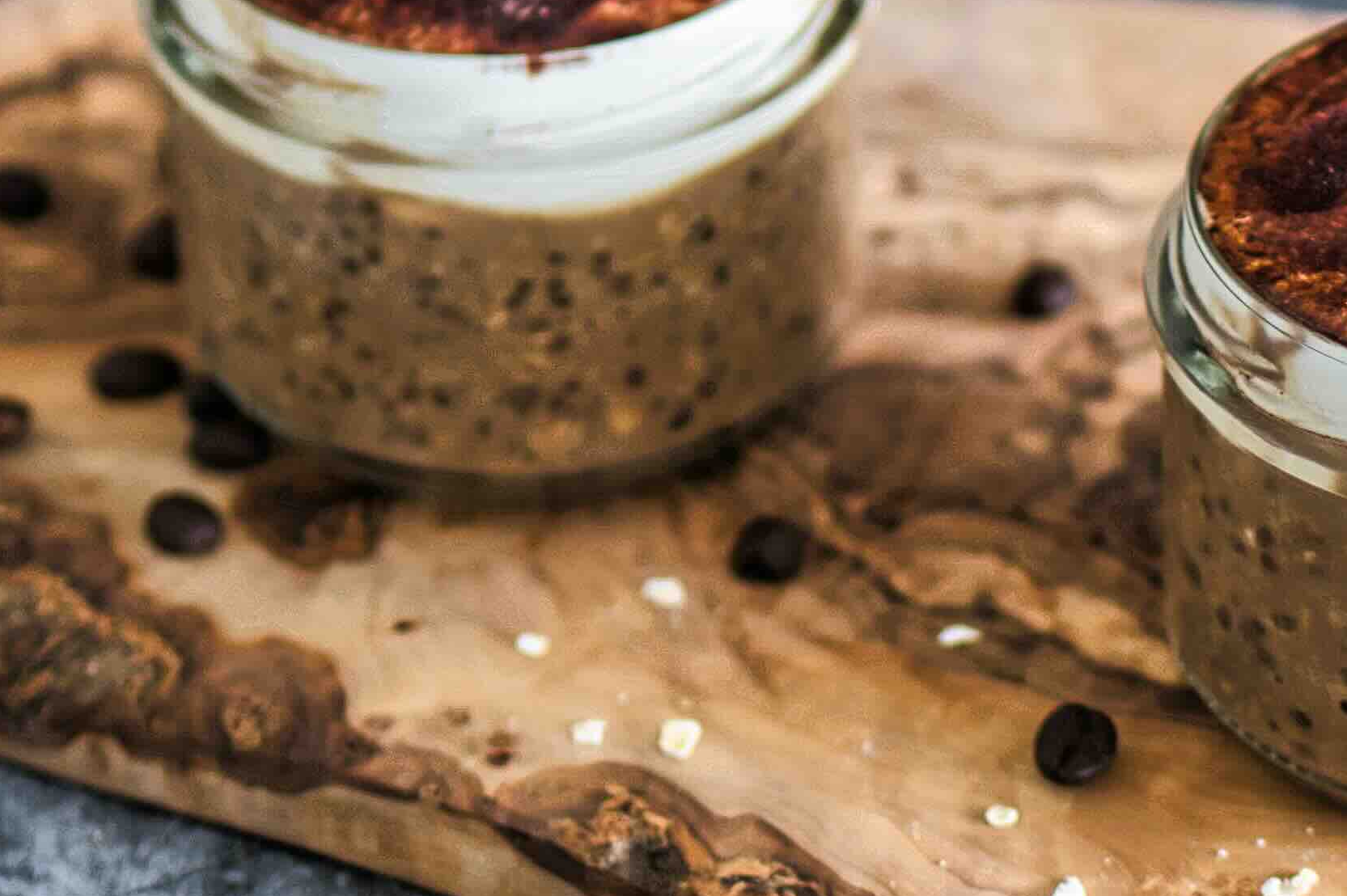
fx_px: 6768
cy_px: 428
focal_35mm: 181
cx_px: 1011
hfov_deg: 11.3
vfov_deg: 7.6
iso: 450
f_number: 1.8
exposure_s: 1/80
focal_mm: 35
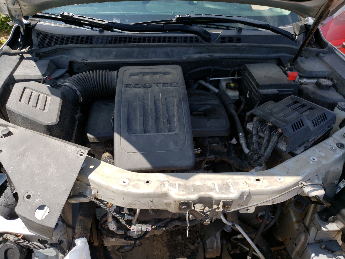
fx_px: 259
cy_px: 130
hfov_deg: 67.3
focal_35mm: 26
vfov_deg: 53.1
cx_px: 172
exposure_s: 1/1667
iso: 50
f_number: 1.5
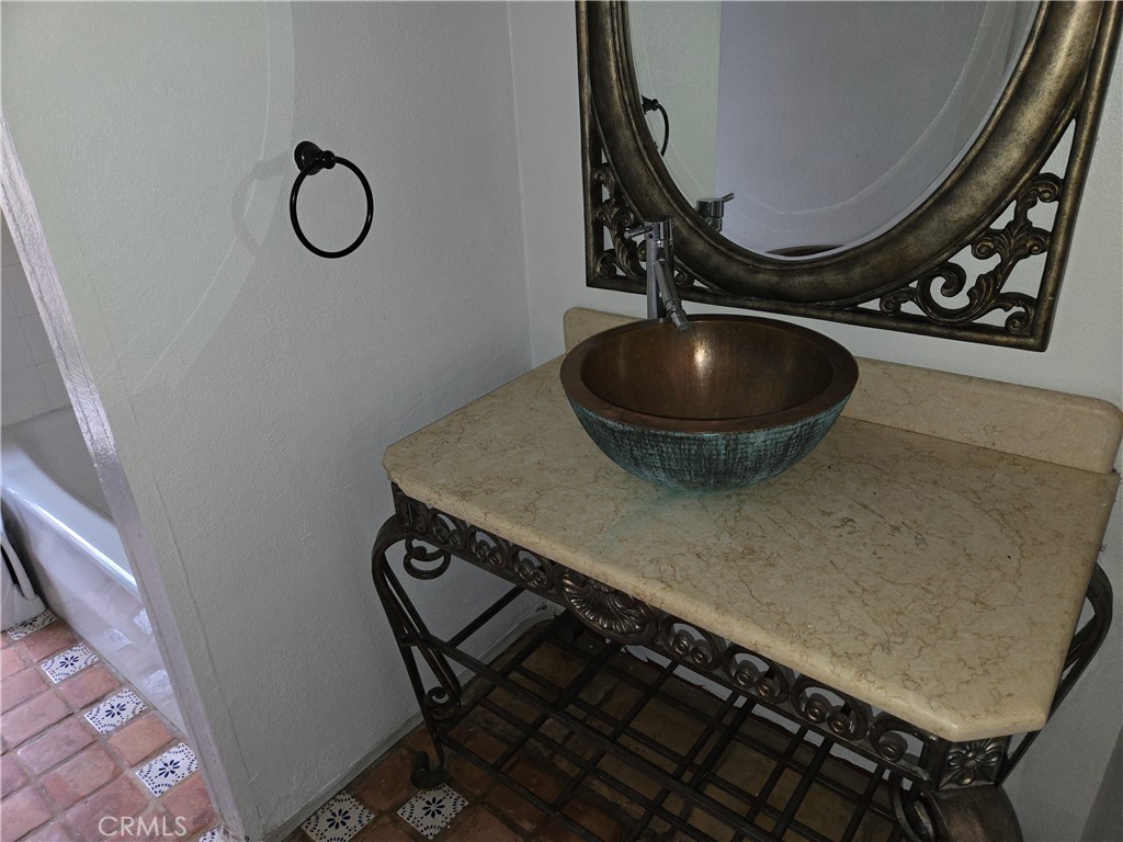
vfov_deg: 58.9
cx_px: 562
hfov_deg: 73.9
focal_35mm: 23
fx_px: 746
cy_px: 421
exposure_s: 1/60
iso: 100
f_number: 1.8
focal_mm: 5.4
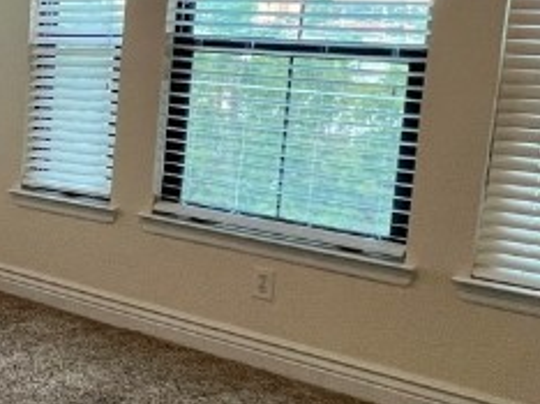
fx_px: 888
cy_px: 136
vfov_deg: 25.5
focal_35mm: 57
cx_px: -194
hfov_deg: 27.3
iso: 200
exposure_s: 1/120
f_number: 1.8
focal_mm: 1.57
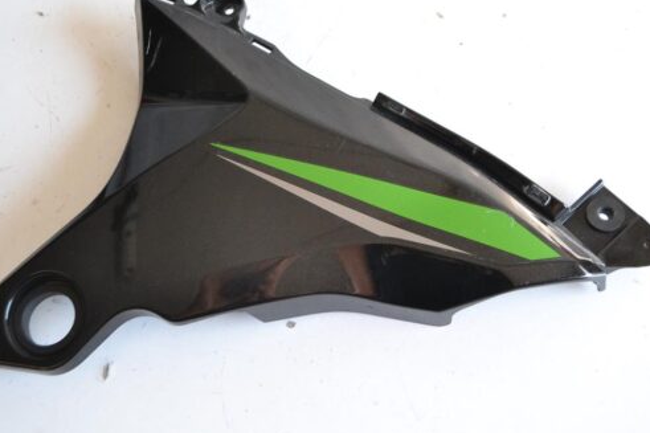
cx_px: 291
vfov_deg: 30.5
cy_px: 185
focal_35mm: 44
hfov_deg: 44.5
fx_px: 794
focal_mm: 24
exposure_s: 1/640
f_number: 4
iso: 1600
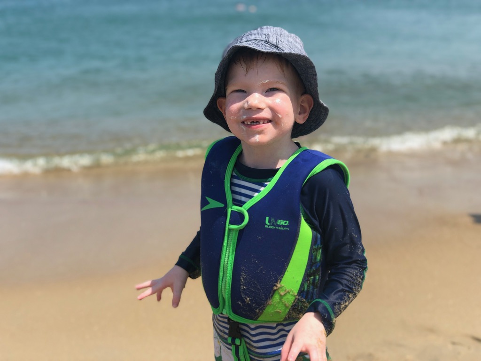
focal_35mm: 52
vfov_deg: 28.0
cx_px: 240
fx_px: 723
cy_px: 180
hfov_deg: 36.8
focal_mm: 6
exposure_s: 1/923
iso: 16
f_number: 2.4
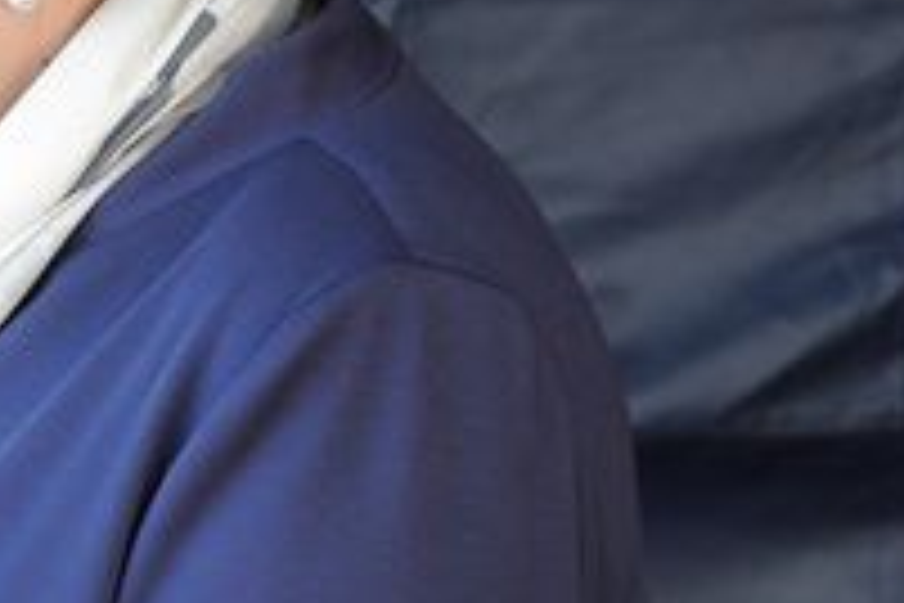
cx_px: -576
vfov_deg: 4.5
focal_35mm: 304
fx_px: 7633
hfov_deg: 6.7
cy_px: 479
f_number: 4.8
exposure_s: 1/80
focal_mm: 48
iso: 400
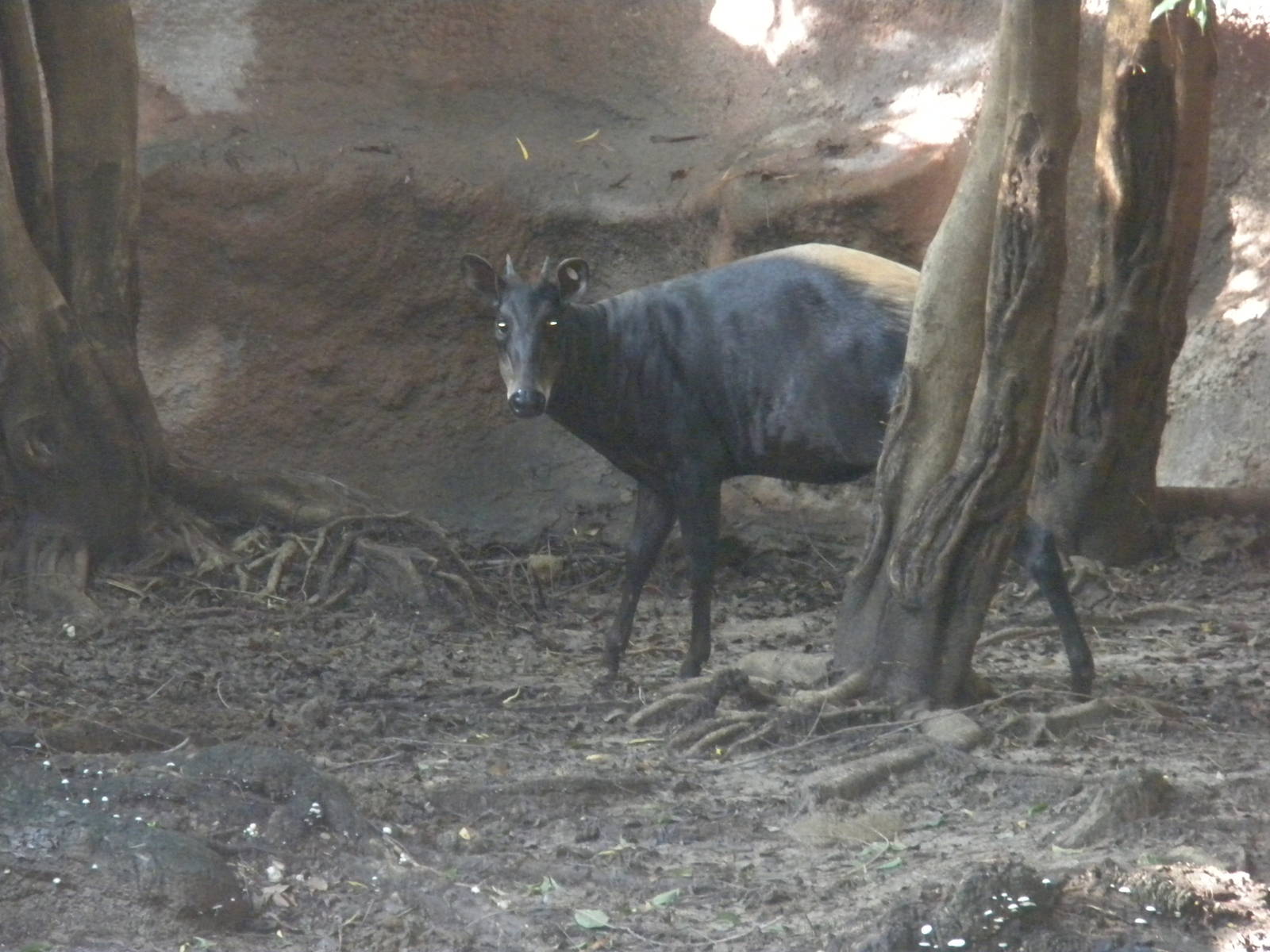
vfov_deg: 5.7
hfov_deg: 7.6
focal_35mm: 260
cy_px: 476
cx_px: 635
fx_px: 9539
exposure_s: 1/30
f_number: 5.3
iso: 800
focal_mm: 46.2
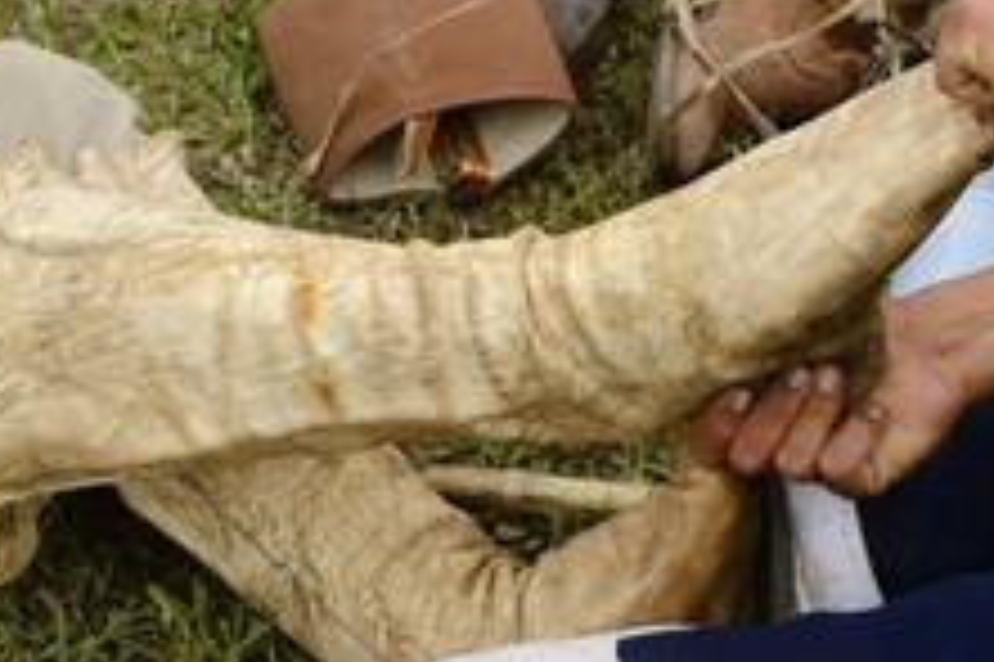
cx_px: 589
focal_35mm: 133
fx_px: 3669
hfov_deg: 15.4
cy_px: 261
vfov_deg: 10.3
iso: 800
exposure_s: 1/400
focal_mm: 70
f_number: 11
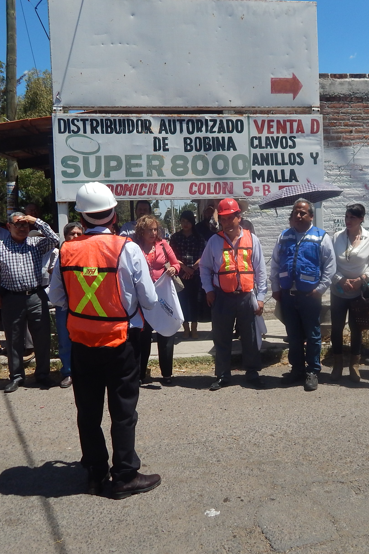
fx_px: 492
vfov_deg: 58.7
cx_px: 230
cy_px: 277
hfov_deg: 40.8
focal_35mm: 32
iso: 125
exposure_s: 1/640
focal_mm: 4
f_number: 6
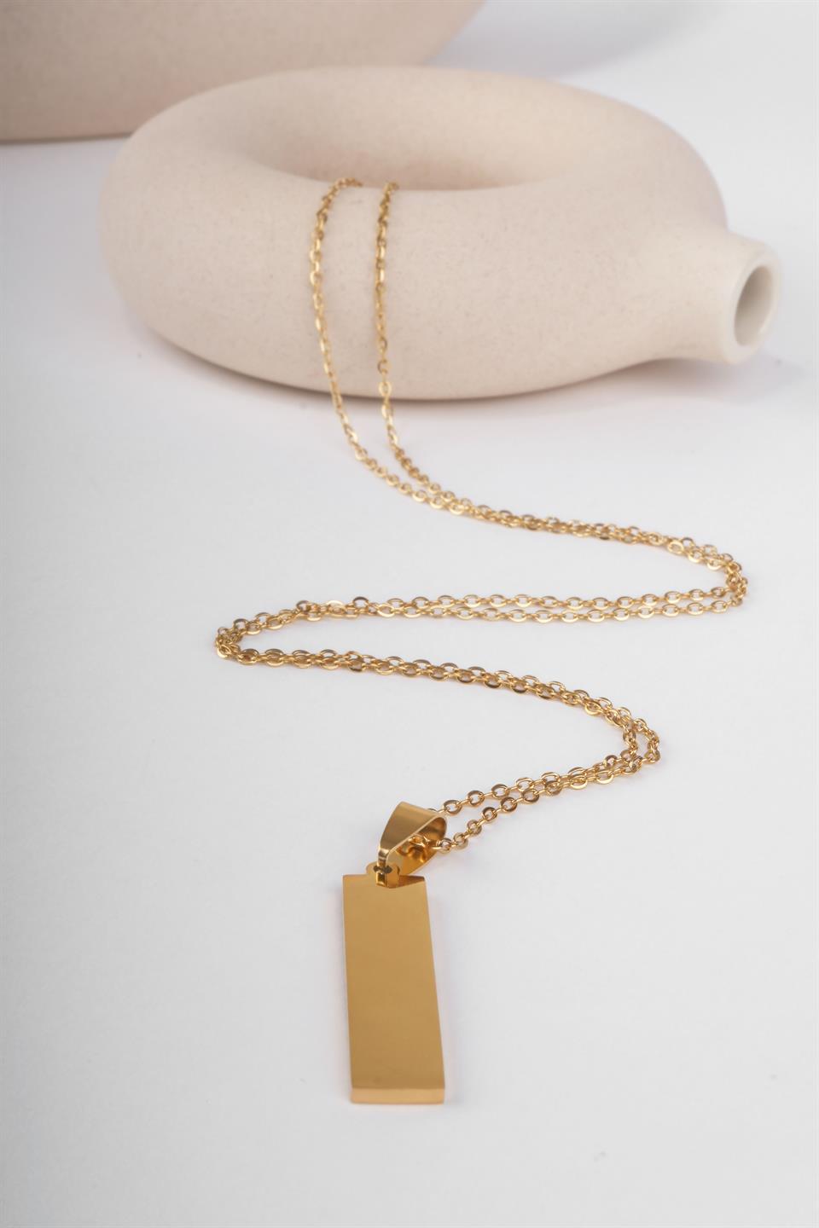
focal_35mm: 67
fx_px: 2286
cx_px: 410
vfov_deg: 30.1
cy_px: 614
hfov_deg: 20.3
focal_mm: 44.7
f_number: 22
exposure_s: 1/160
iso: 400
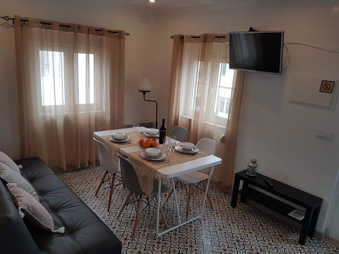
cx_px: 170
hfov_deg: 67.3
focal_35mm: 26
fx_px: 255
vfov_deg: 53.1
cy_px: 127
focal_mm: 4.2
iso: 64
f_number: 1.7
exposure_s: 1/100
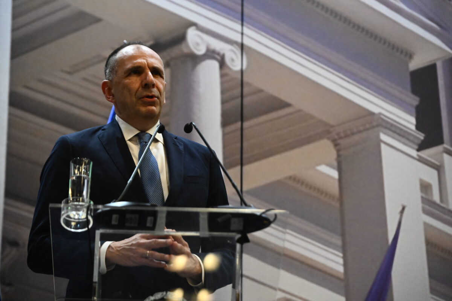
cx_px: 226
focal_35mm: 120
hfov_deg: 17.1
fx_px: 1507
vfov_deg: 11.4
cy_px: 150
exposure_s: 1/250
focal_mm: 120
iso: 6400
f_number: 3.2
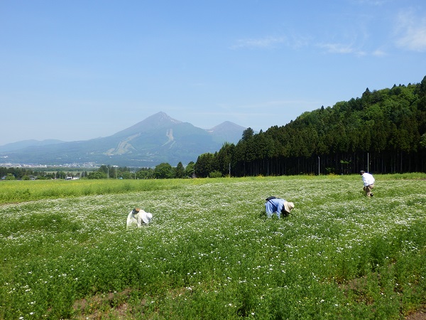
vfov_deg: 46.8
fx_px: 369
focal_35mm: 30
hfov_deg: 60.0
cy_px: 160
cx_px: 213
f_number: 3.3
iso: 80
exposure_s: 1/800
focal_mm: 5.5
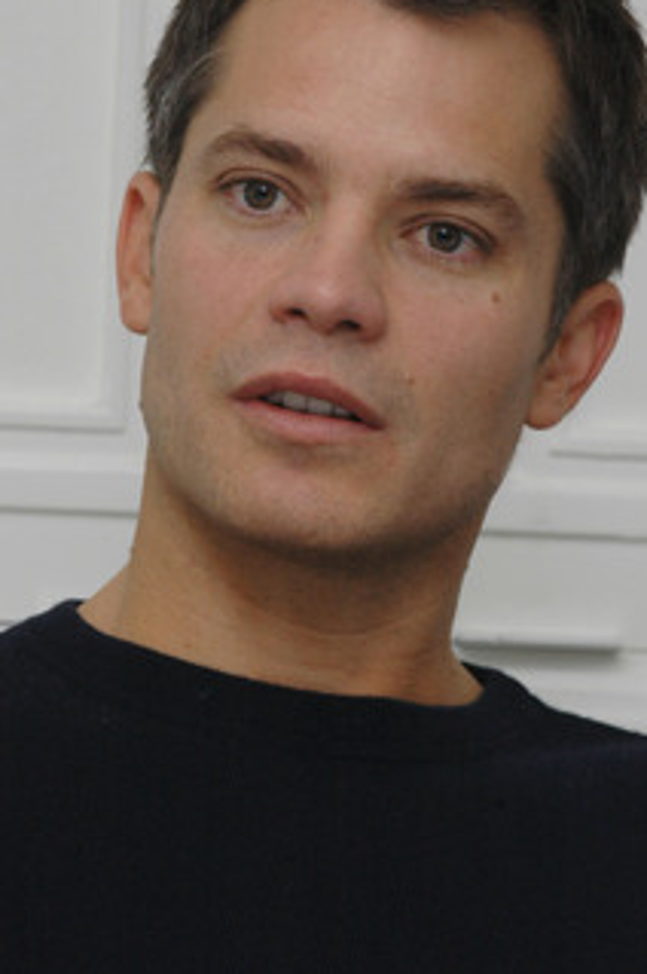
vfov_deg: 7.6
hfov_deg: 5.0
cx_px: 333
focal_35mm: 273
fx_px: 7365
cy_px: 373
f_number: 11
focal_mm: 145
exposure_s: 1/320
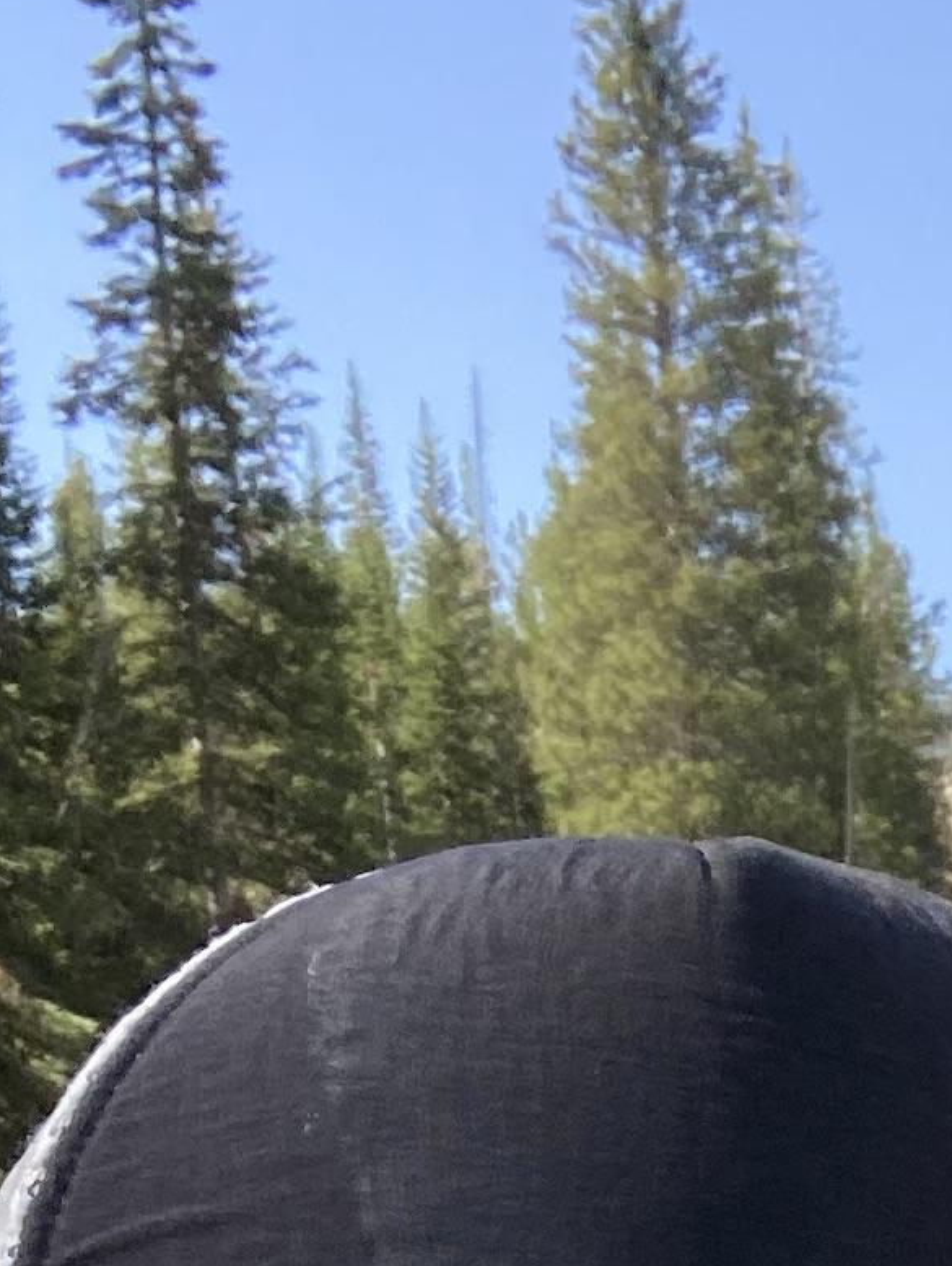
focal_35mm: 127
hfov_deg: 11.4
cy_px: 2128
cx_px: 1258
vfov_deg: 14.1
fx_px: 4649
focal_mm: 2.87
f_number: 2.2
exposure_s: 1/243
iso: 20
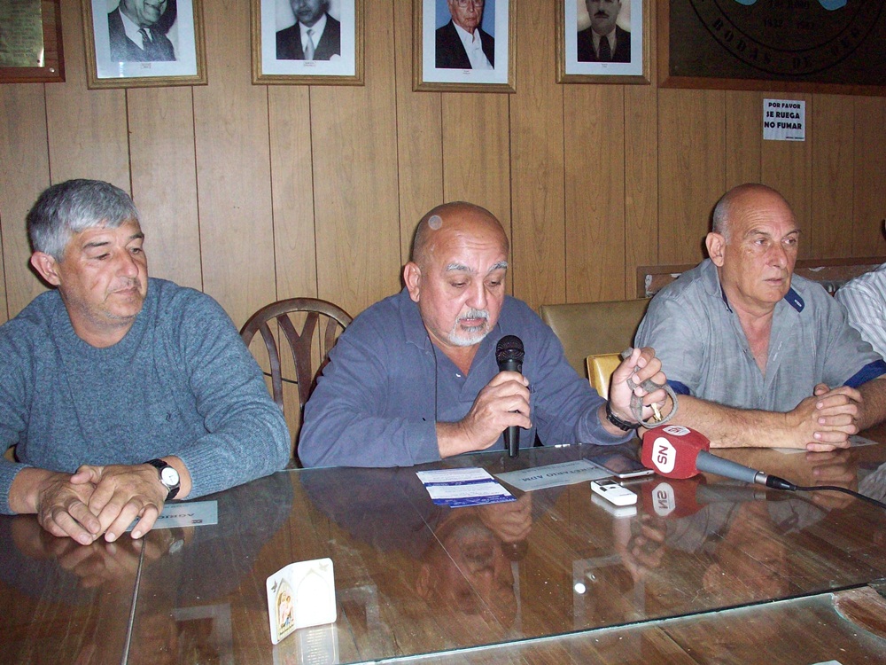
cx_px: 443
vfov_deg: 38.7
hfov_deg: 50.1
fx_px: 947
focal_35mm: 37
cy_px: 332
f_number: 2.8
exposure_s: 1/64
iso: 200
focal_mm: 6.2
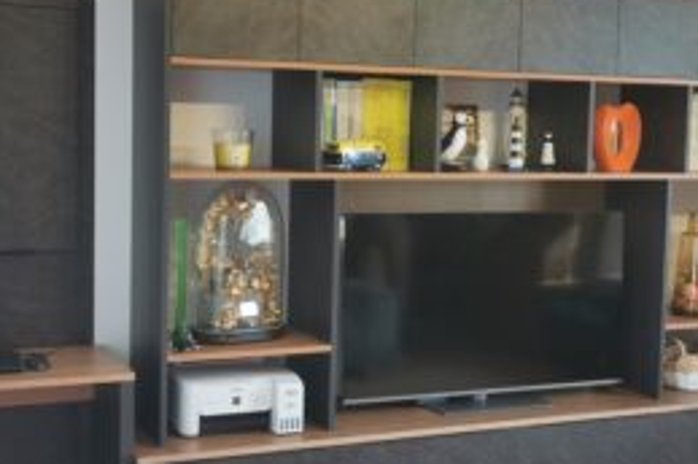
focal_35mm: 63
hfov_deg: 31.8
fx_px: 1220
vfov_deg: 21.5
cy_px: 206
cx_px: 418
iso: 320
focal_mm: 5.58
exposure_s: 1/50
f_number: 1.8
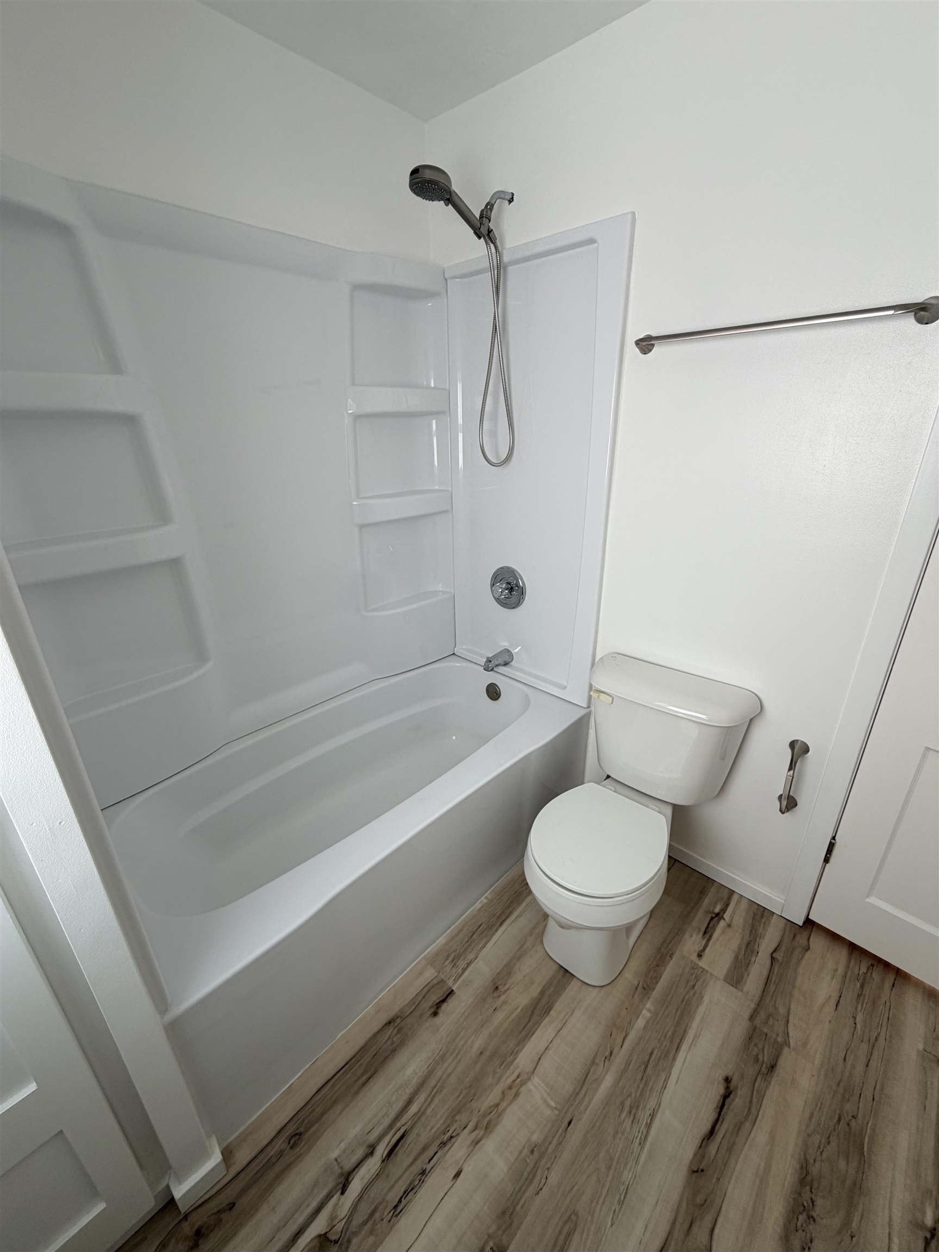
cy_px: 626
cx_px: 470
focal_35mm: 14
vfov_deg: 102.1
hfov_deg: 85.7
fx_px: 506
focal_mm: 2.22
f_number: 2.2
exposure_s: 1/131
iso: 40
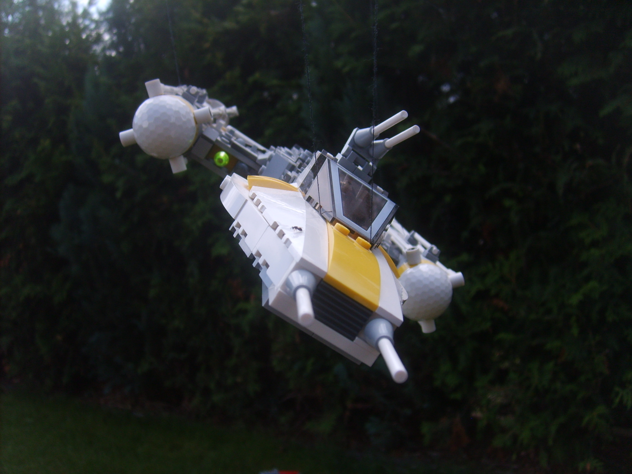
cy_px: 237
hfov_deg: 52.6
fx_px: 639
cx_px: 316
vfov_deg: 40.7
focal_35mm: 35
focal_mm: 5.8
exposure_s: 1/500
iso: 50
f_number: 2.8
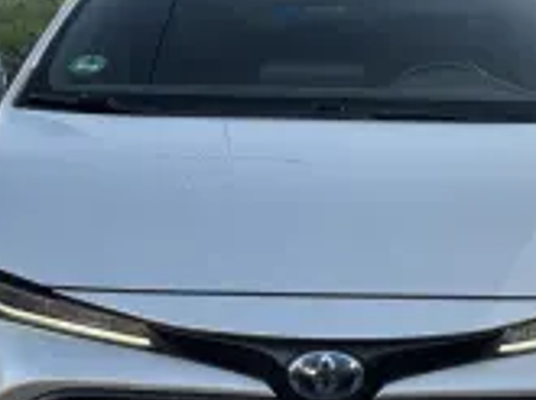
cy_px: 263
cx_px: 312
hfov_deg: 18.7
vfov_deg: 14.0
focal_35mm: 105
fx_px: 1622
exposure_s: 1/488
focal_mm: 6.76
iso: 64
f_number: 1.78
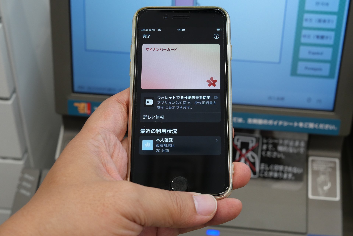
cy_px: 118
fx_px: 647
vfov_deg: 20.6
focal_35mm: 66
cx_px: 176
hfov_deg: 30.5
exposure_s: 1/40
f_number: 6.3
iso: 640
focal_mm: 32
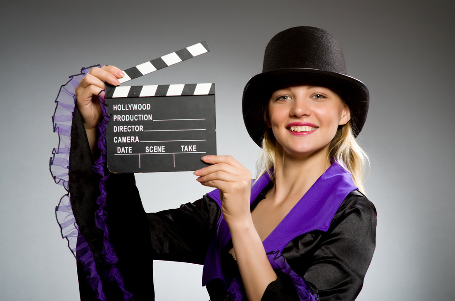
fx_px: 1608
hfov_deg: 16.1
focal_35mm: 128
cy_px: 150
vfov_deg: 10.7
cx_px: 228
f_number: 7.1
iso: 100
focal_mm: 85
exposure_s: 1/200
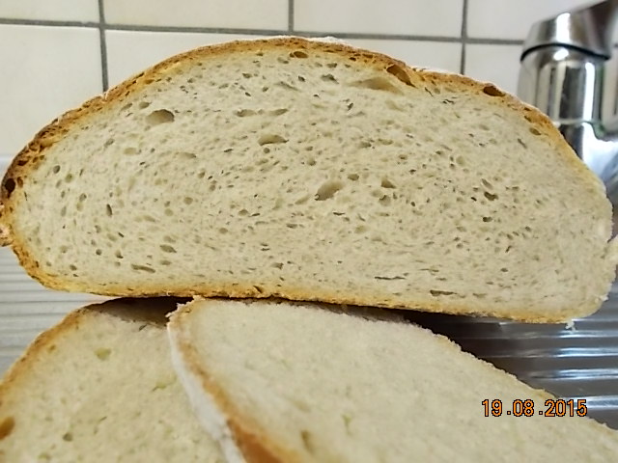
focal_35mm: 30
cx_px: 309
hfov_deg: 60.0
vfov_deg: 46.8
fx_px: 536
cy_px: 232
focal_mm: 5.3
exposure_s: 1/4
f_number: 3.4
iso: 200
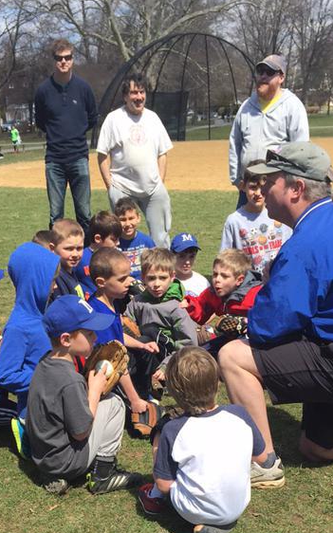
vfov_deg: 34.5
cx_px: 69
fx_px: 814
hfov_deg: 22.8
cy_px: 468
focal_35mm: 56
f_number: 2.2
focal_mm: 4.15
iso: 32
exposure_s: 1/1412
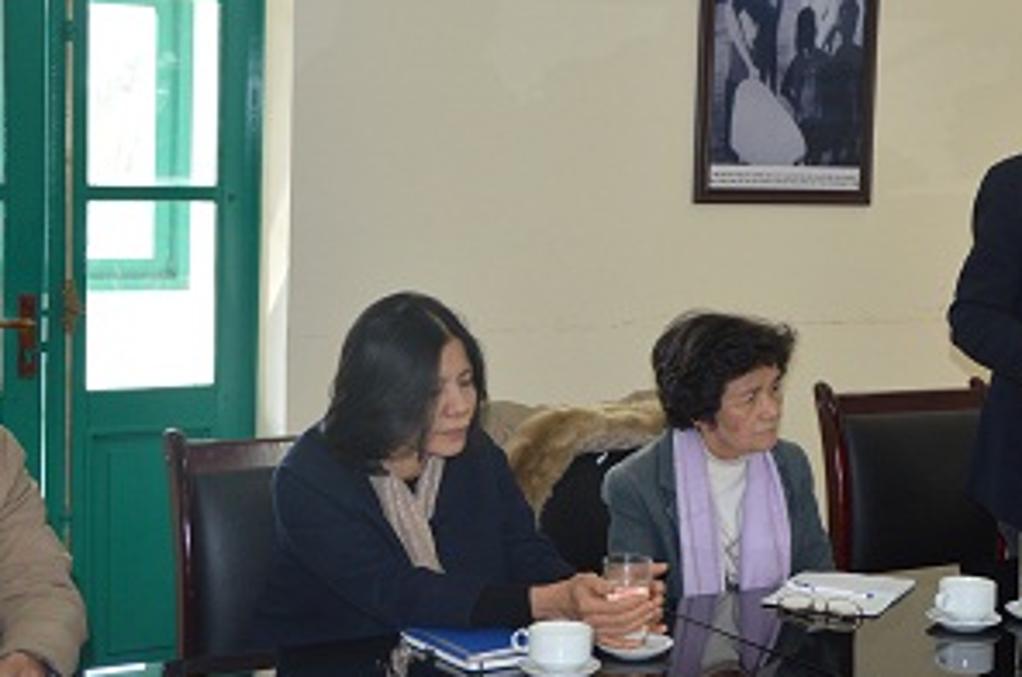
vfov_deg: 19.1
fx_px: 2011
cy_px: 266
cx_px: 722
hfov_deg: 28.2
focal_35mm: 71
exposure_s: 1/80
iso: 400
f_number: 4
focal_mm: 28
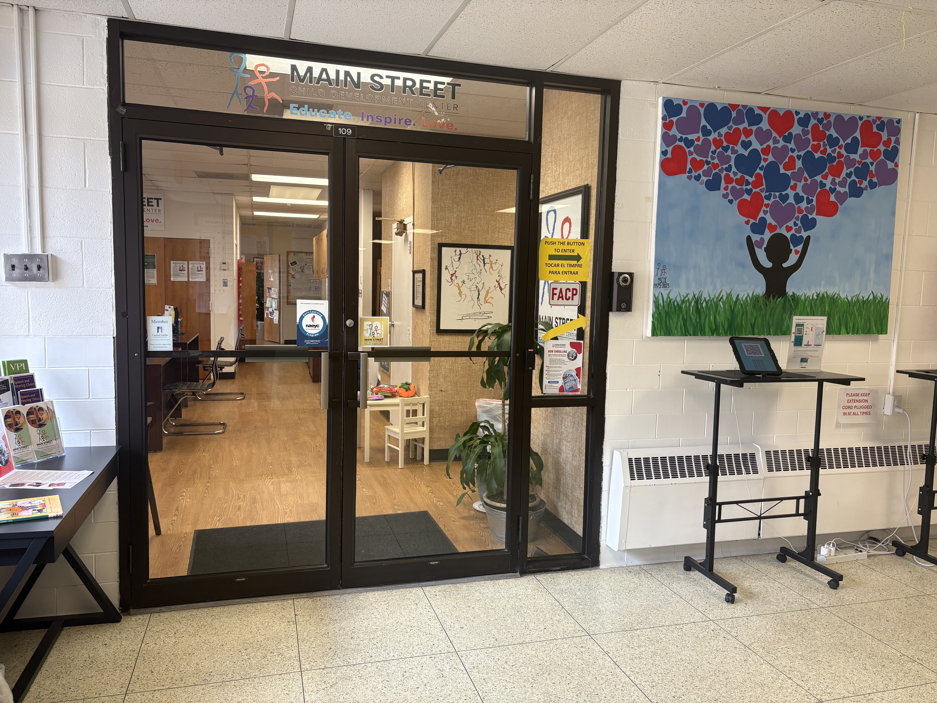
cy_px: 352
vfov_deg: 53.1
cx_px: 468
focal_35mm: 26
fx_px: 704
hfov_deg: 67.3
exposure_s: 1/120
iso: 125
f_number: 1.6
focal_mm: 5.96
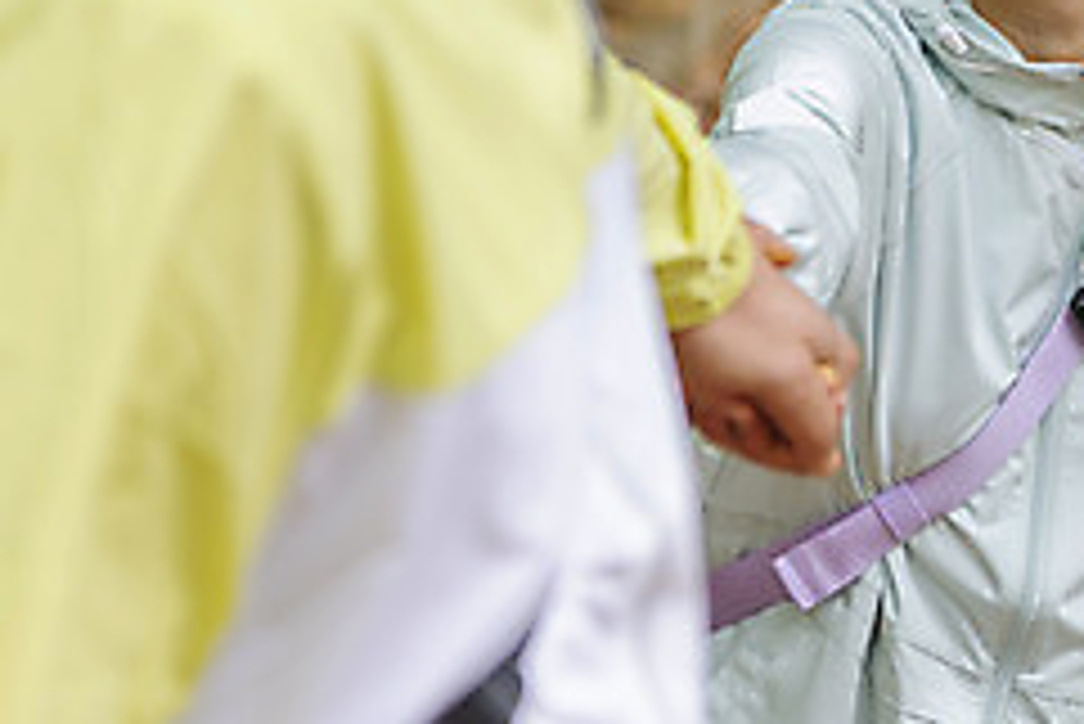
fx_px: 5242
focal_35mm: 174
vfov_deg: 7.9
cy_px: 9
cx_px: 1241
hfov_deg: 11.6
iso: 200
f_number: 4
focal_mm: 70
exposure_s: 1/125
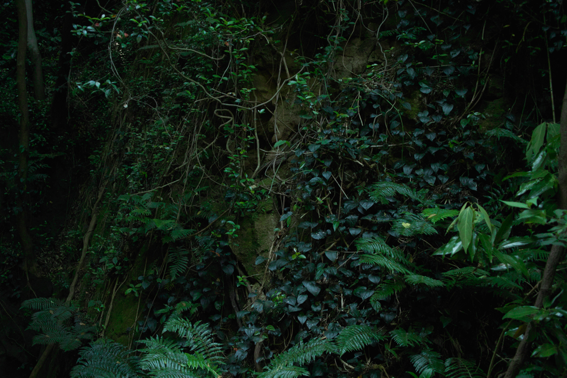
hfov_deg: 44.5
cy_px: 198
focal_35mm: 44
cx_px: 264
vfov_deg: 30.5
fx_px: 693
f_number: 2.8
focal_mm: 24.2
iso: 400
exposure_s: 1/40
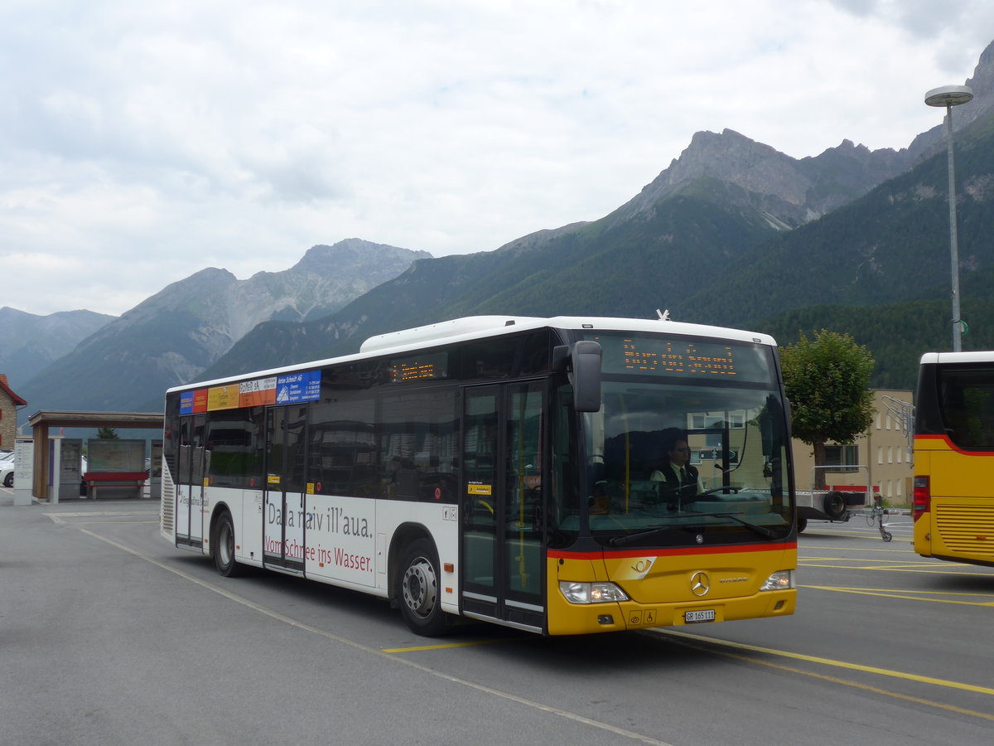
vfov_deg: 35.1
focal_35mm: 41
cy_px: 373
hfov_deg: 45.8
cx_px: 497
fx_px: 1177
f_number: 2.8
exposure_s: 1/1300
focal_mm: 8.4
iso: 80
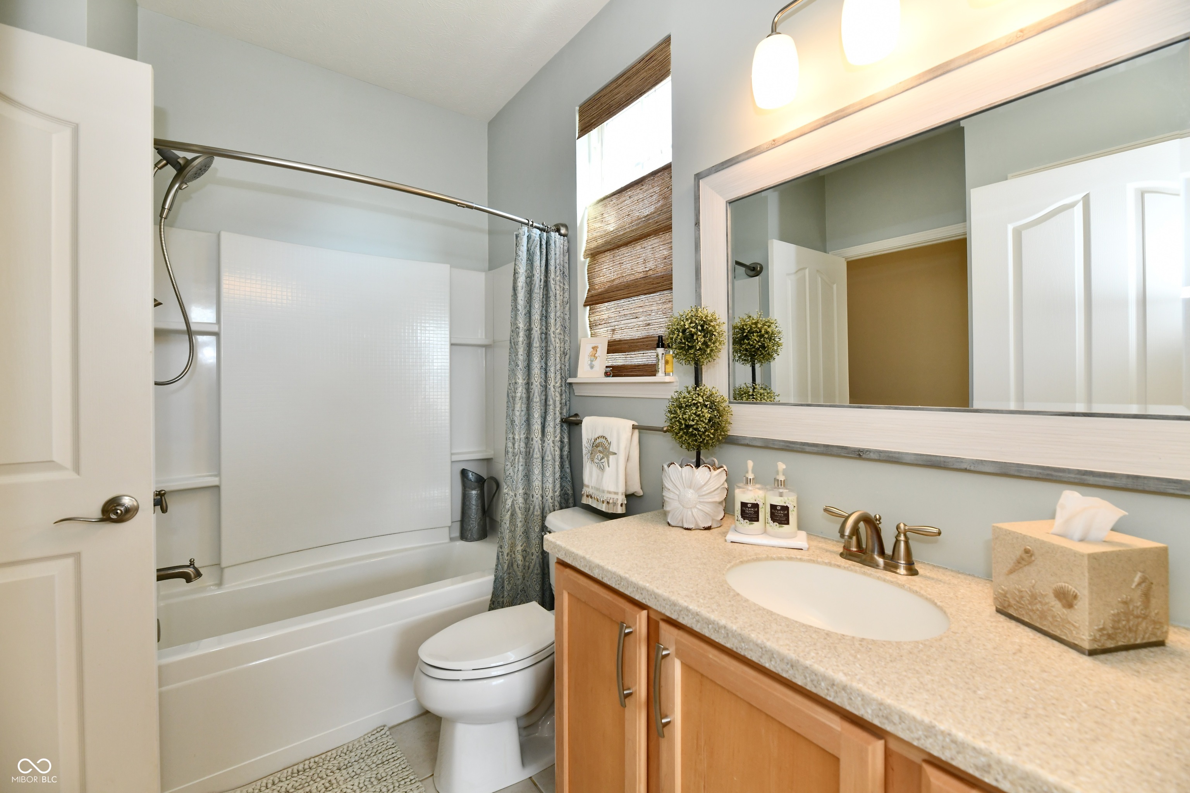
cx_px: 595
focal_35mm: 14
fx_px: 463
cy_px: 396
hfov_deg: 104.3
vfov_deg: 81.2
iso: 640
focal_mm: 14
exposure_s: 1/60
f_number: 6.3
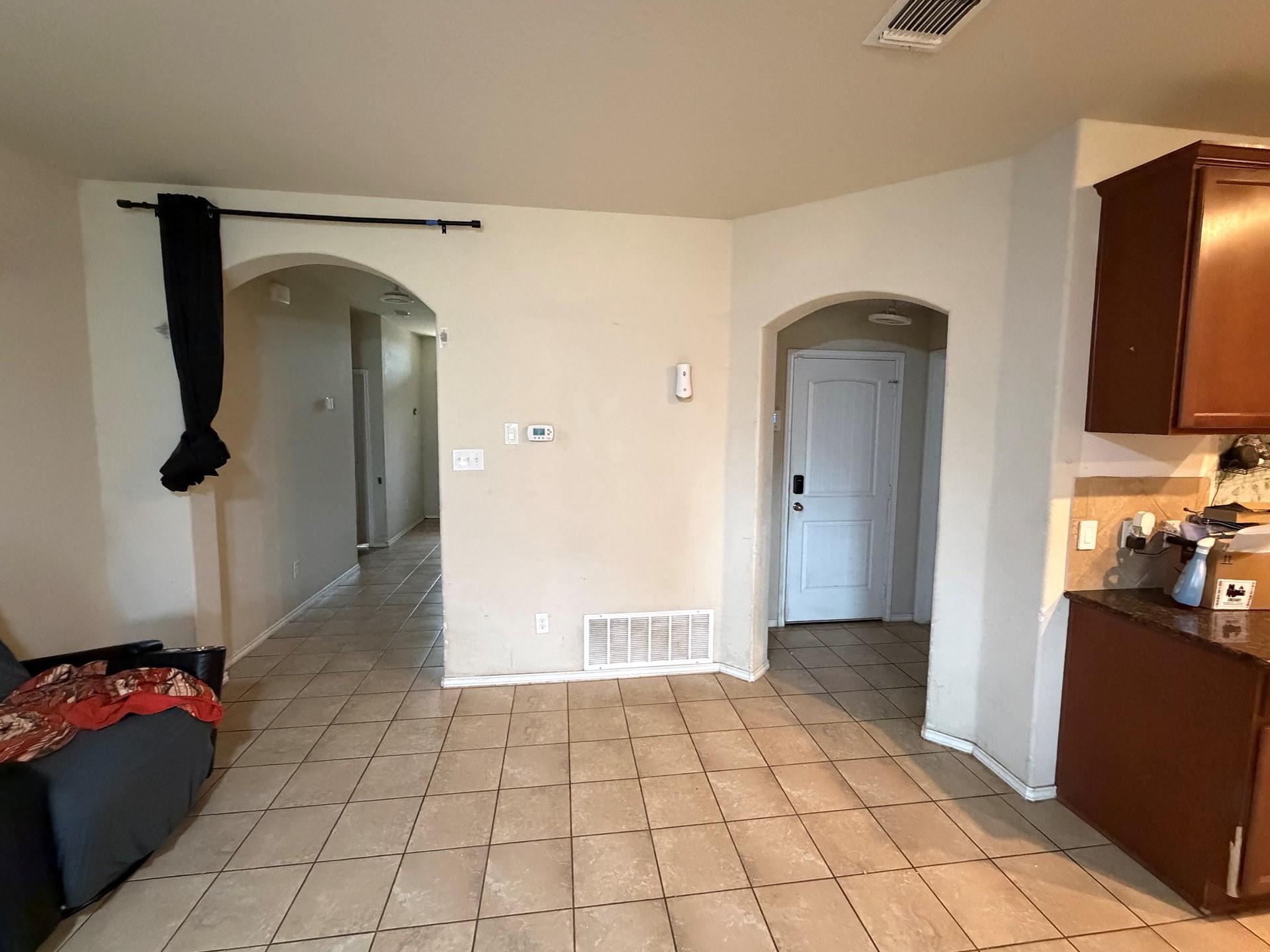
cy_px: 461
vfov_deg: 81.7
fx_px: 550
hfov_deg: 98.2
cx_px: 642
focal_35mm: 15
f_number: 2.2
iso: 1000
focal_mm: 2.22
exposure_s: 1/60
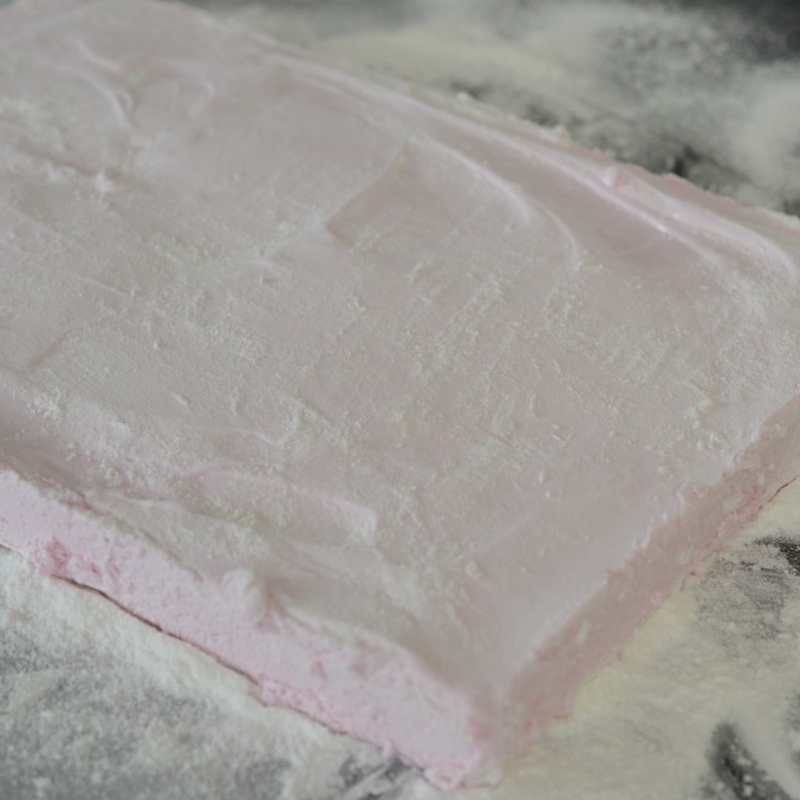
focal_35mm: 77
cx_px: 466
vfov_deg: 22.5
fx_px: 2013
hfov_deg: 22.5
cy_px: 399
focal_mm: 40
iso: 220
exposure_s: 1/125
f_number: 5.6
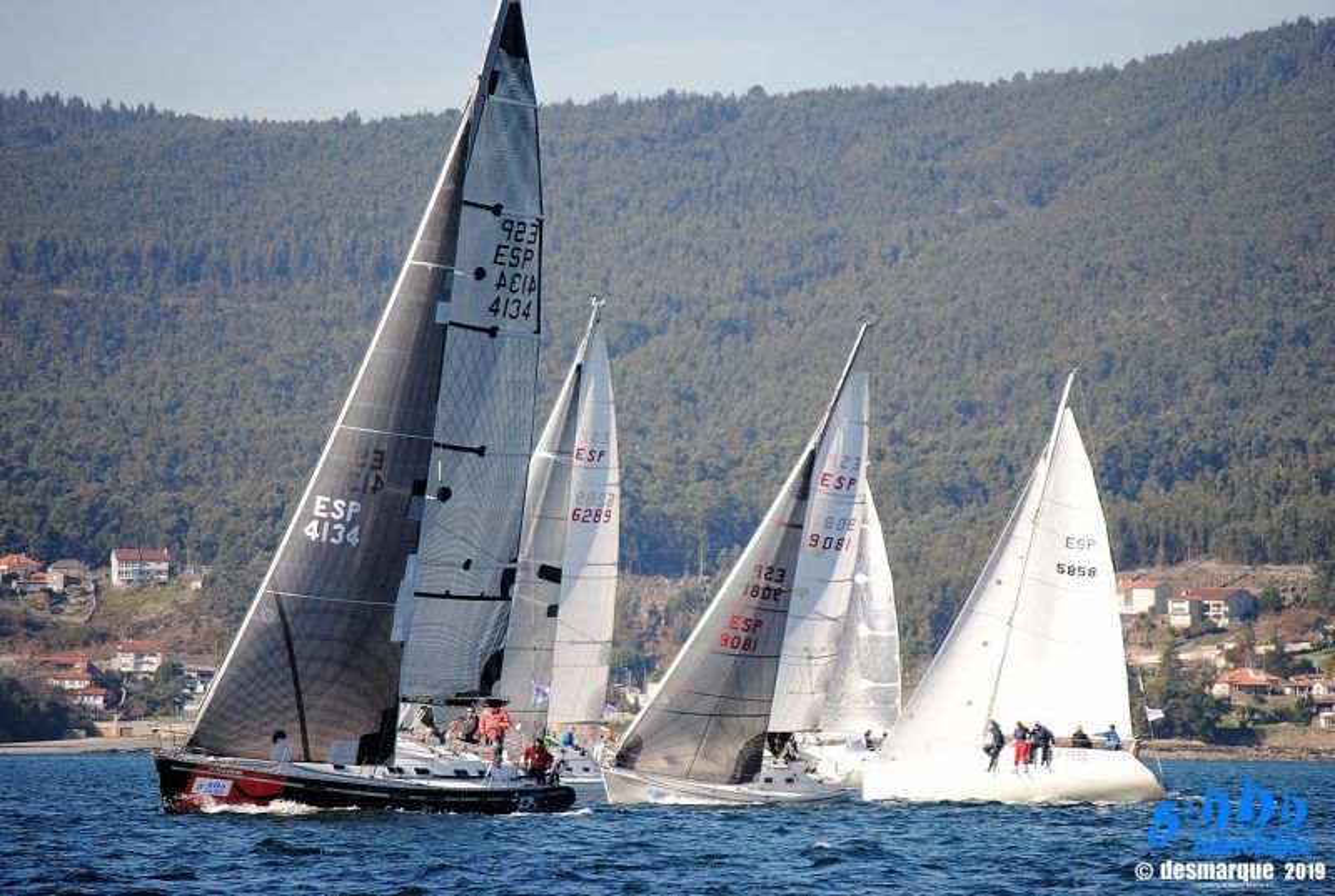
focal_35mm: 225
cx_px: 668
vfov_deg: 6.1
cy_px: 448
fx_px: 8361
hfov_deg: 9.1
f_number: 5
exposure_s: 1/640
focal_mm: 150
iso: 200
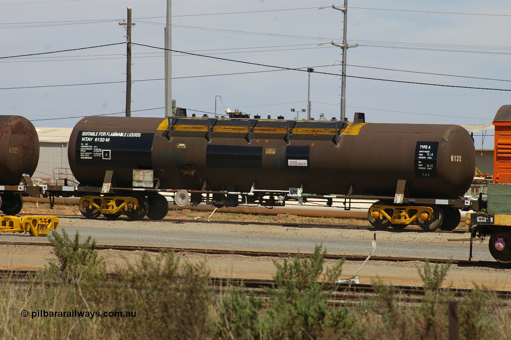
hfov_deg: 9.2
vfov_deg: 6.1
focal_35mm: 225
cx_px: 256
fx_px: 3191
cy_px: 170
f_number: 8
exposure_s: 1/500
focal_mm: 150
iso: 200
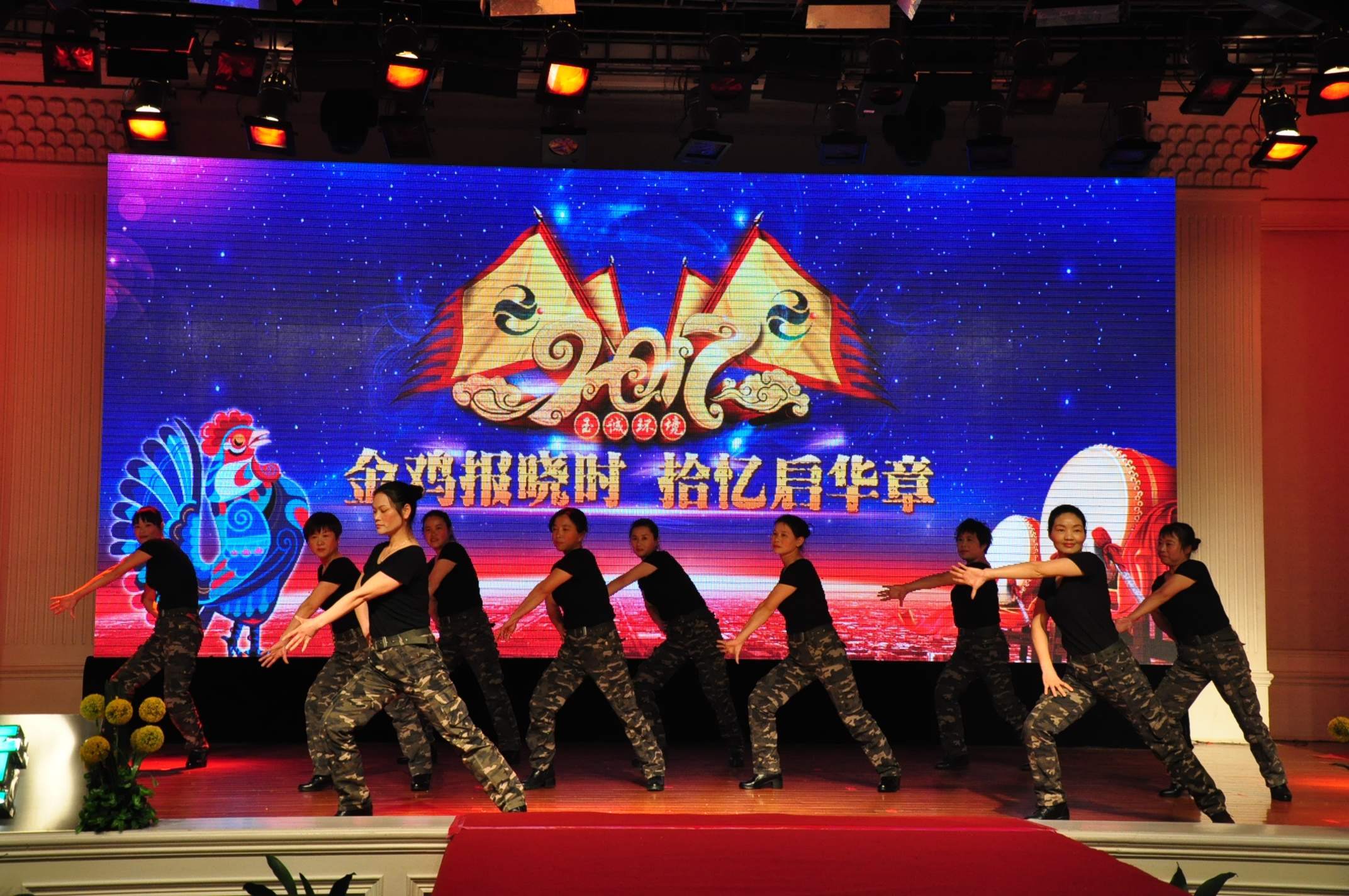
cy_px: 448
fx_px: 1965
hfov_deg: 37.9
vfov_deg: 25.7
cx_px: 674
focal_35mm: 52
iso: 1600
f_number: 5.6
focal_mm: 35
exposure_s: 1/125
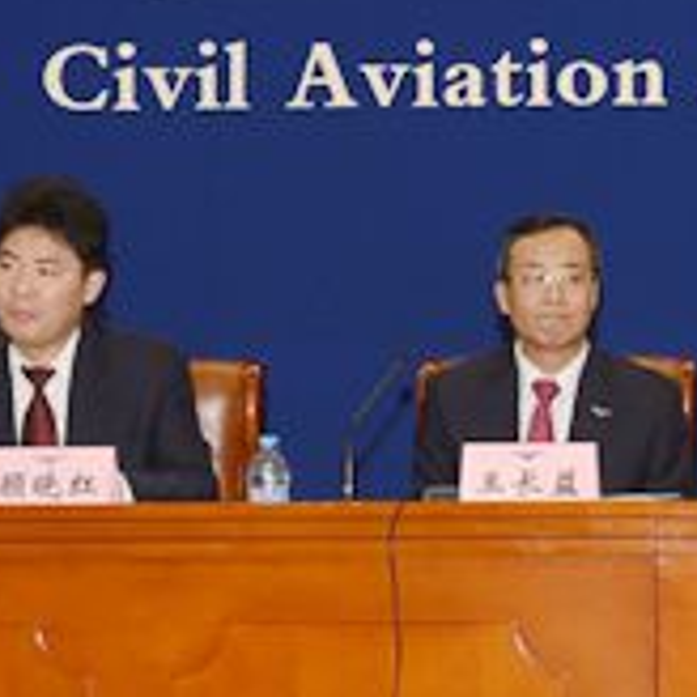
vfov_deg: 11.7
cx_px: 799
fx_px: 3394
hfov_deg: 11.5
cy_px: 276
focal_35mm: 149
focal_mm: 48
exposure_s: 1/60
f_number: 8
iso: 1000
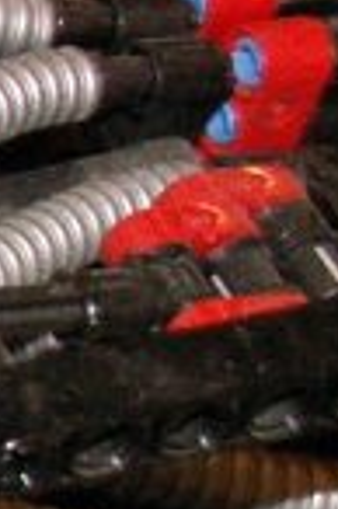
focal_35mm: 350
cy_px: 415
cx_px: -1720
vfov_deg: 5.9
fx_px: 4941
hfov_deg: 3.4
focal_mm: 5.89
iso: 160
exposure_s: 1/60
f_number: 2.8
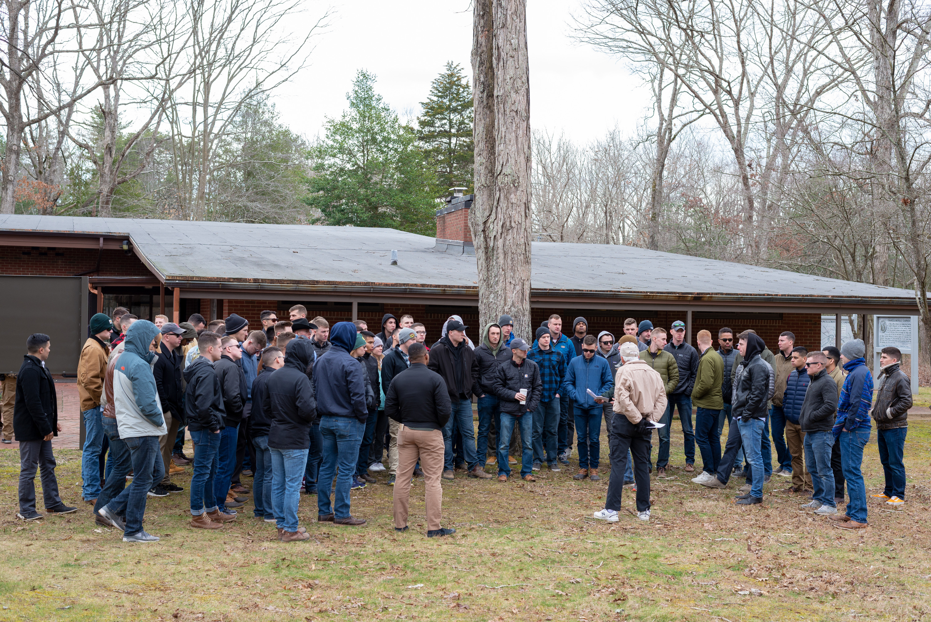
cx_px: 466
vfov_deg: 27.0
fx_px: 1293
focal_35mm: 50
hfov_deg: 39.6
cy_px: 311
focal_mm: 50
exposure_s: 1/200
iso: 250
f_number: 5.6
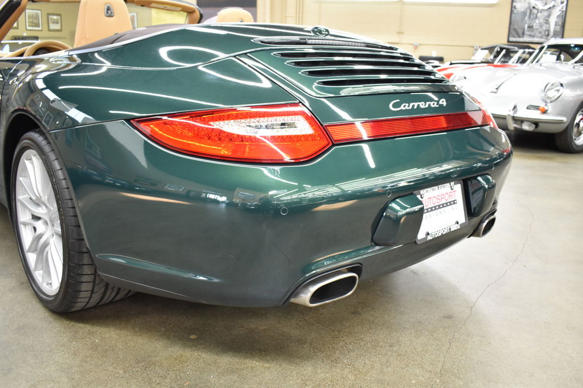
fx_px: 510
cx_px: 292
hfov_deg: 59.5
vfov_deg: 41.7
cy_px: 194
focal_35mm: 32
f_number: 3.8
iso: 1100
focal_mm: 21
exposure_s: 1/30
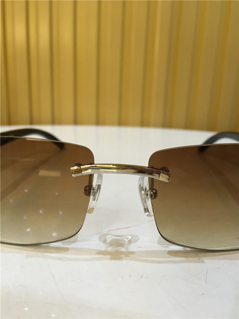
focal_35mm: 29
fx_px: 267
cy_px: 160
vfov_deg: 61.7
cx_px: 120
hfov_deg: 48.2
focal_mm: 4.15
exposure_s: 1/33
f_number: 2.2
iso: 160
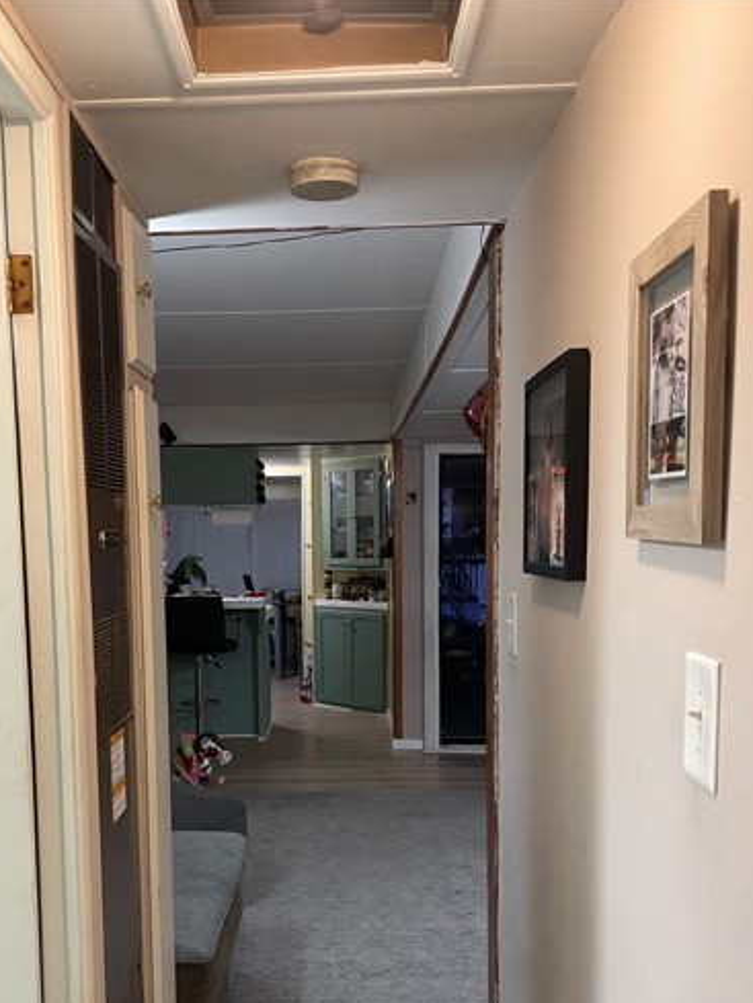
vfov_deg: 53.1
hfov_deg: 41.6
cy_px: 652
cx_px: 308
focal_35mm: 34
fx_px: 986
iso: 200
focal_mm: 4.2
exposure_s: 1/60
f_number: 1.6
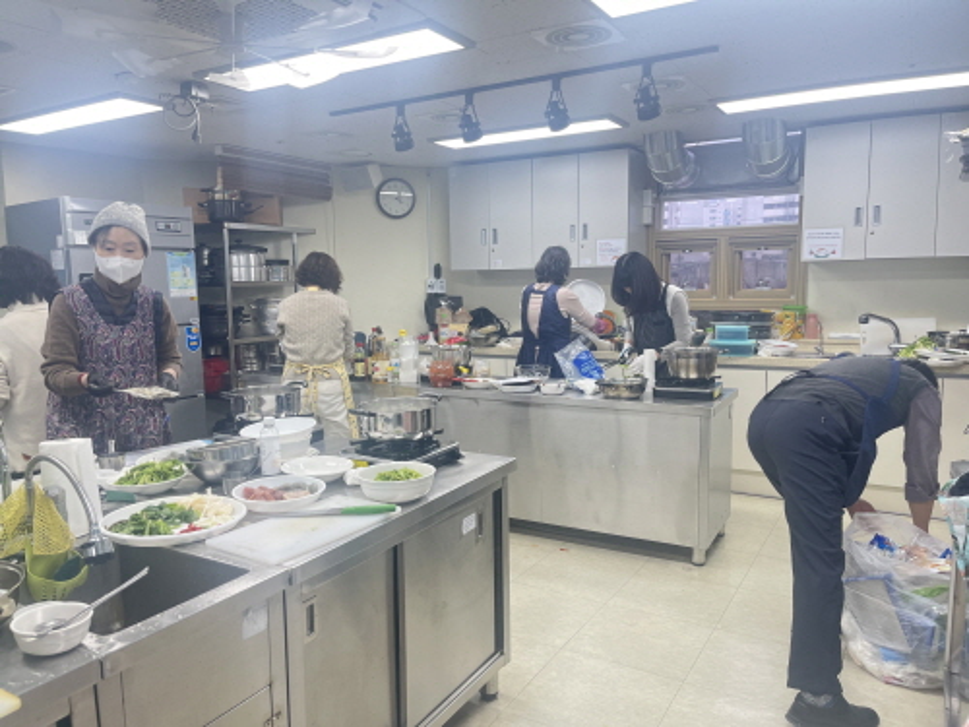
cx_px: 484
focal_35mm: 26
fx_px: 728
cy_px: 364
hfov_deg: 67.3
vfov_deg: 53.1
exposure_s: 1/60
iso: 80
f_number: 1.6
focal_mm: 5.1
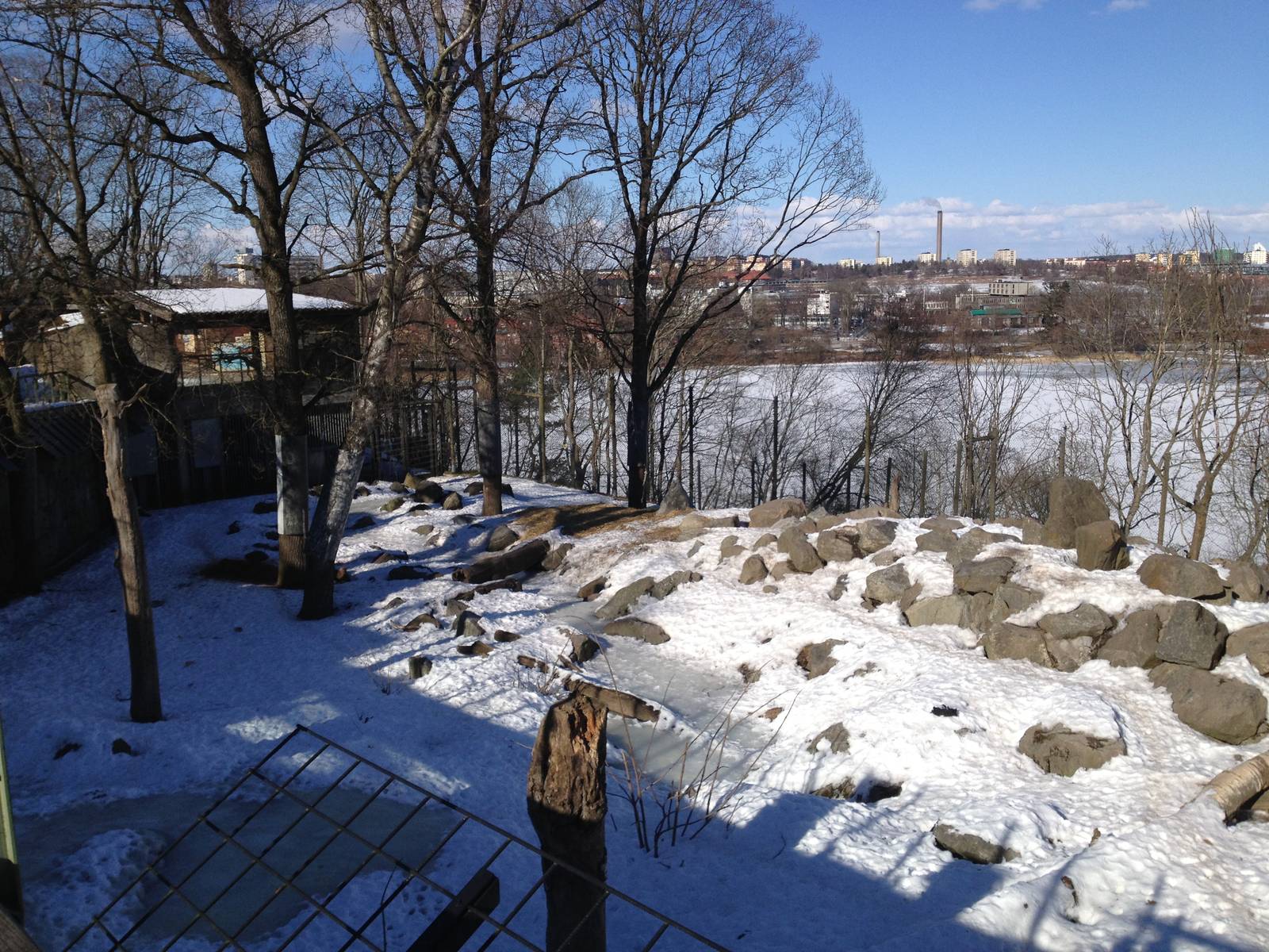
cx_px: 634
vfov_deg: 40.7
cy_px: 476
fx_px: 1283
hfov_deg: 52.6
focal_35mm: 35
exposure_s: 1/2513
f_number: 2.4
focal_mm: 4.28
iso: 50
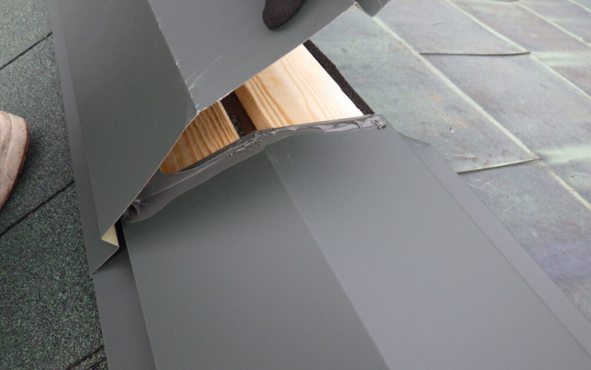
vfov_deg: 41.8
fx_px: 483
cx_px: 297
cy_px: 170
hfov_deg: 62.9
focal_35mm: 30
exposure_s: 1/200
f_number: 3.5
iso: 125
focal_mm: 5
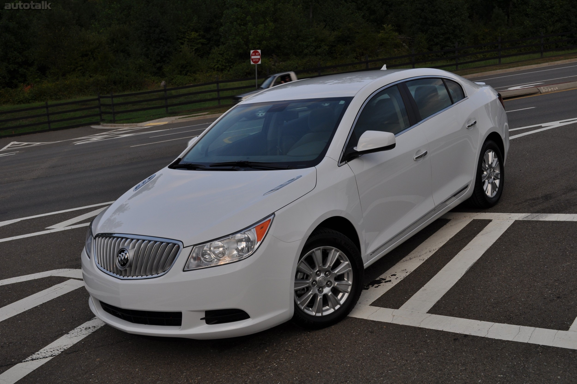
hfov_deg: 45.0
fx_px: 696
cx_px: 288
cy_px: 192
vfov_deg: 30.8
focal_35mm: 44
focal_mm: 29
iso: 200
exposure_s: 1/250
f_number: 8
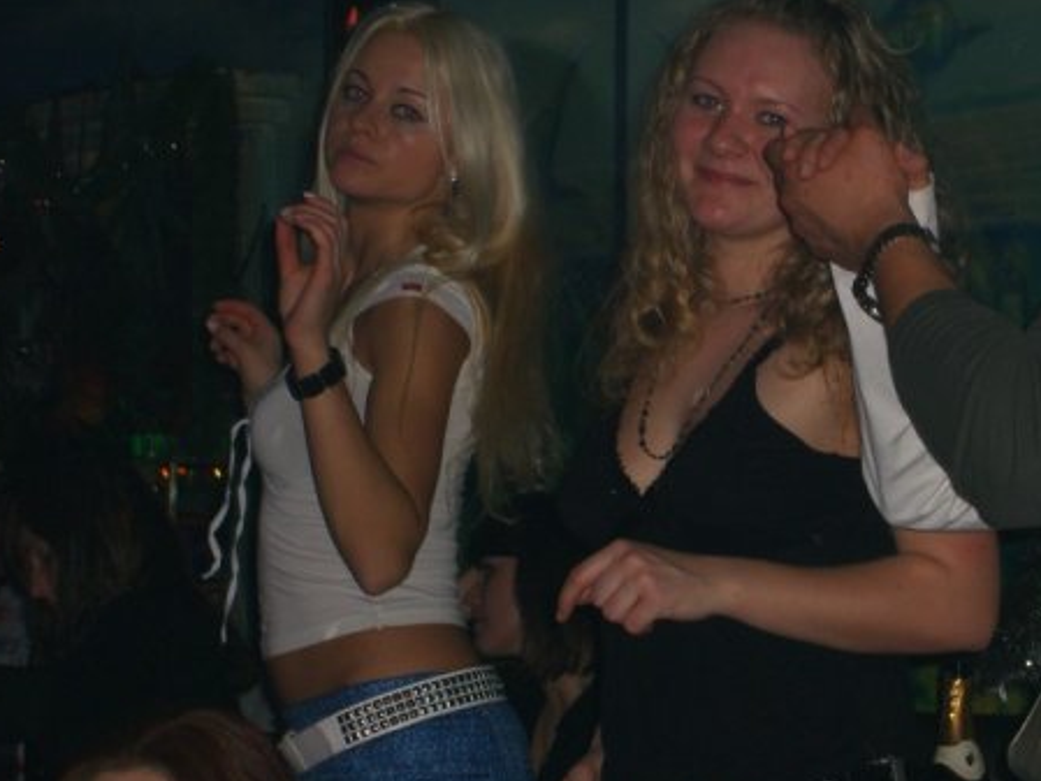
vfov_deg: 11.7
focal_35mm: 127
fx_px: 3820
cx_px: 665
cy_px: 292
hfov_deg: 15.5
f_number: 4.8
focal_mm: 19.7
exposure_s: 1/60
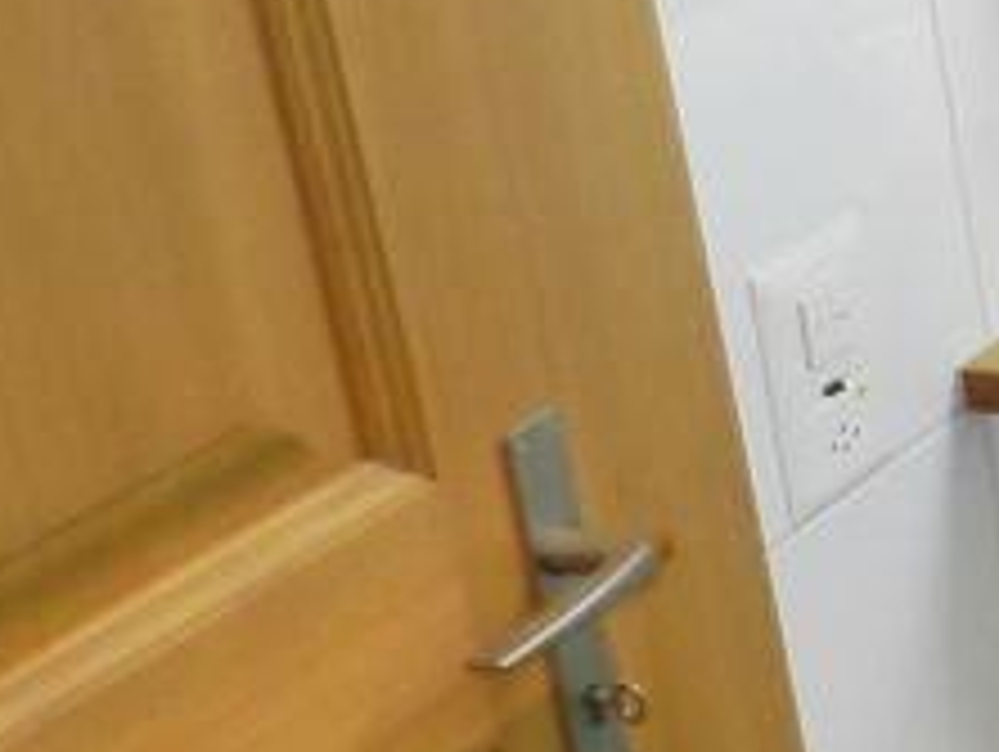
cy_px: -72
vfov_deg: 13.7
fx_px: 3062
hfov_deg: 14.3
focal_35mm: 106
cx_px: 2200
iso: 160
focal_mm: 4
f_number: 3.4
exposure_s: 1/160
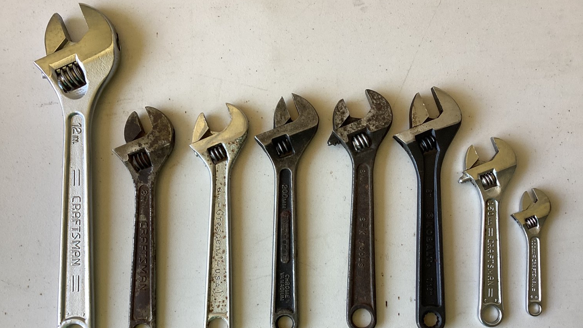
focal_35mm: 34
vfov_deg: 34.6
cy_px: 187
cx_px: 291
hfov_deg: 58.0
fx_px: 526
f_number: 2.4
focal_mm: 3.3
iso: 80
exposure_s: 1/120
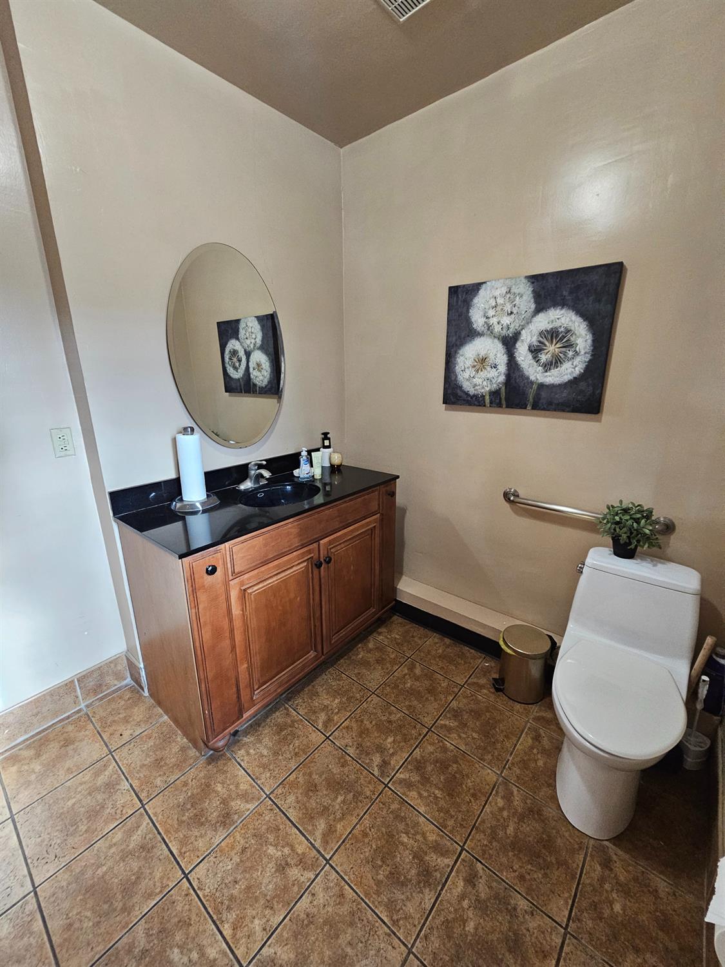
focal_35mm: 13
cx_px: 362
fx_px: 363
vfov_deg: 106.2
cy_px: 484
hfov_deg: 89.9
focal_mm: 2.2
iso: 400
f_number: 2.2
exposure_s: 1/60
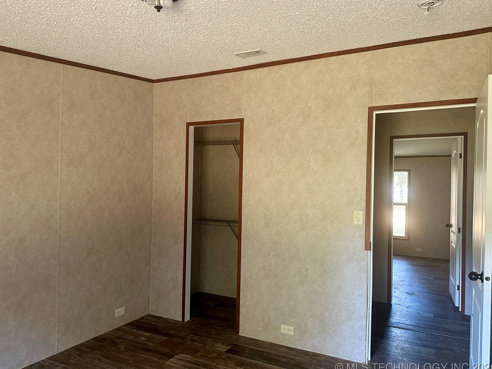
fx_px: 355
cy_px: 187
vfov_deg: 54.9
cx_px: 243
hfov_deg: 69.4
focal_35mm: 25
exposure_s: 1/60
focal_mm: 6.86
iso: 400
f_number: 1.78
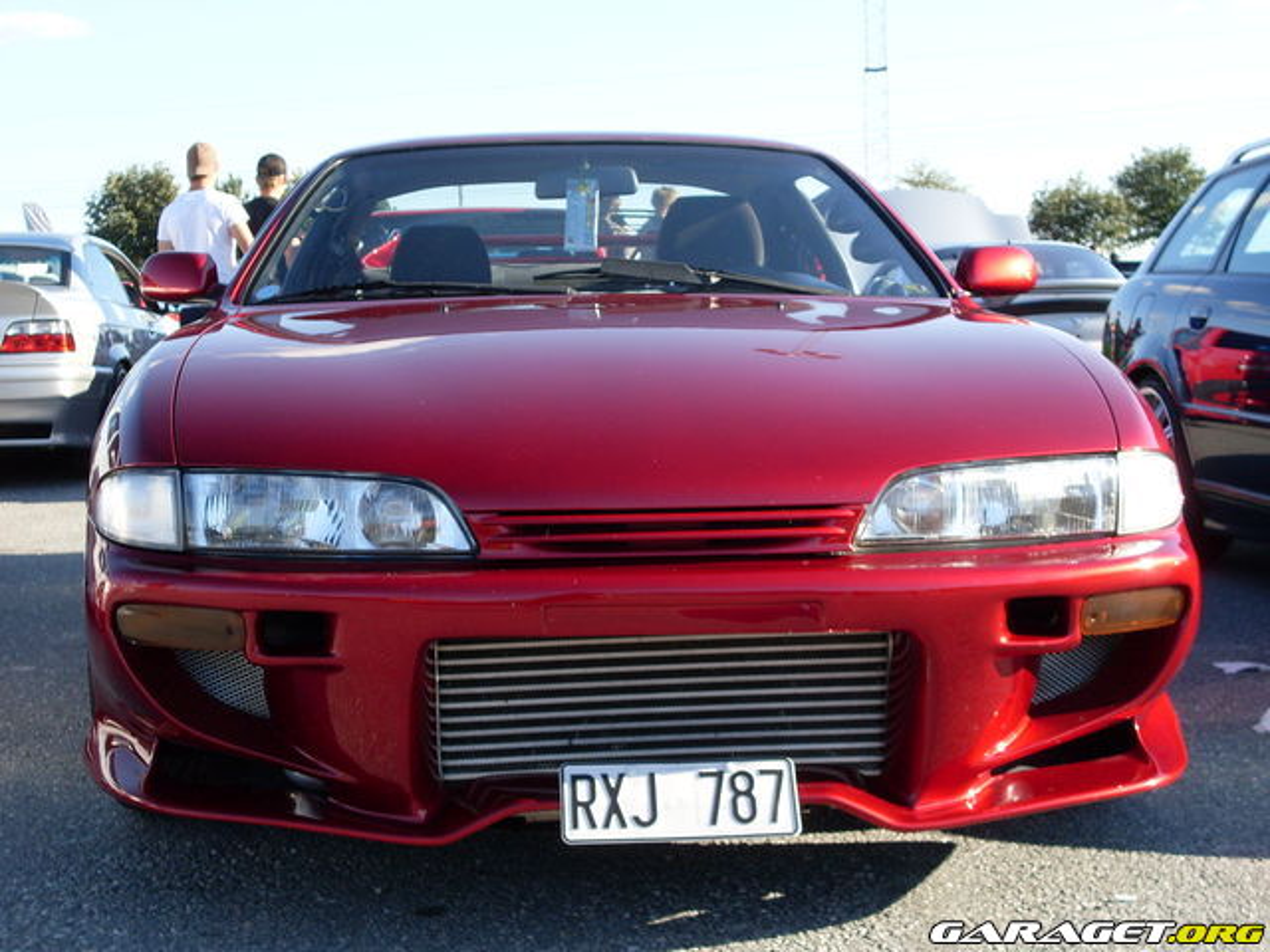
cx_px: 635
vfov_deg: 24.4
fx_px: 2201
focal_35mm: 60
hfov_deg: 32.2
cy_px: 476
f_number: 3.4
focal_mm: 9.9
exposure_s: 1/350
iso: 80
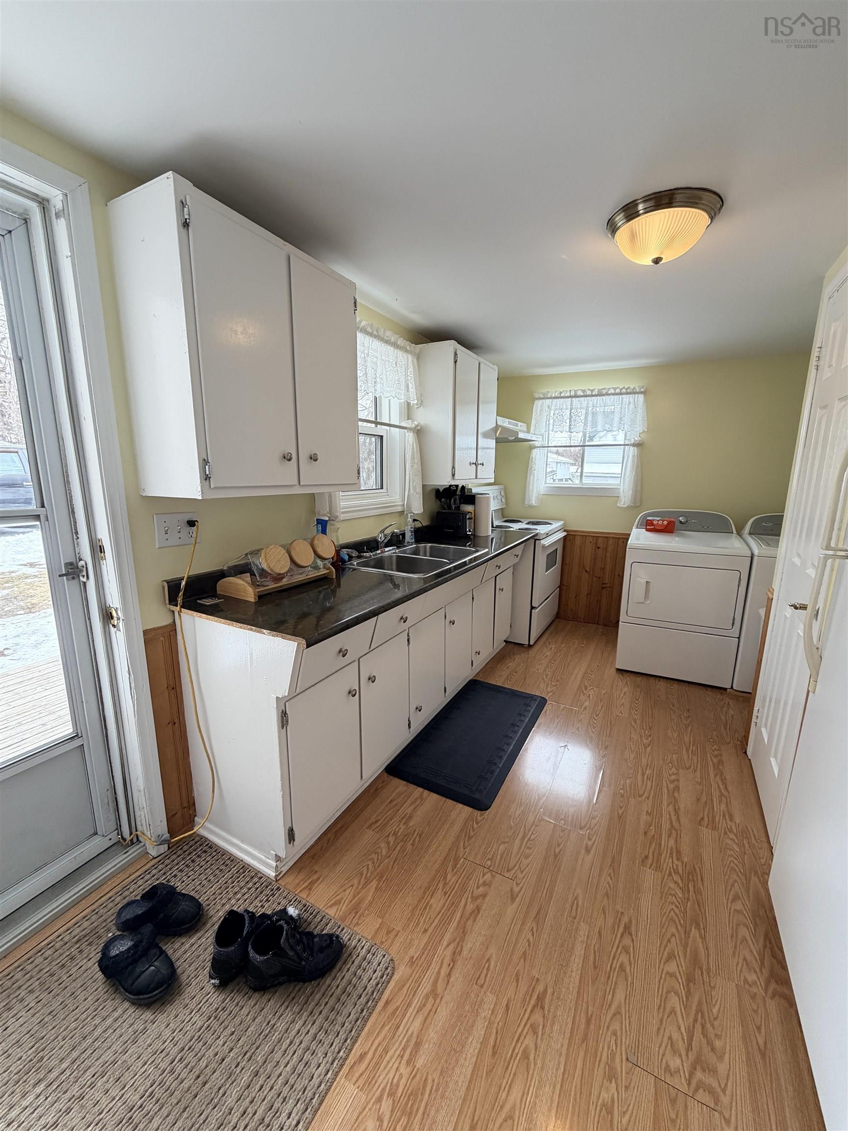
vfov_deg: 102.1
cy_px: 566
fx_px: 457
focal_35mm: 14
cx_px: 424
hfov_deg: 85.7
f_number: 2.2
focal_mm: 2.22
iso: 125
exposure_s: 1/121
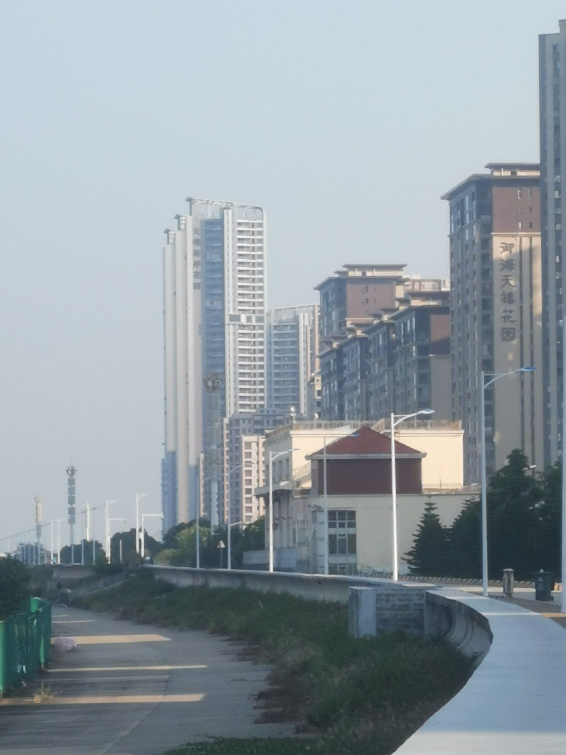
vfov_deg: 9.2
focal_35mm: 215
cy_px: 370
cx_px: 359
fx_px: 4688
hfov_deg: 6.9
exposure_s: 1/588
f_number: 2.4
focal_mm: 7.48
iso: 50
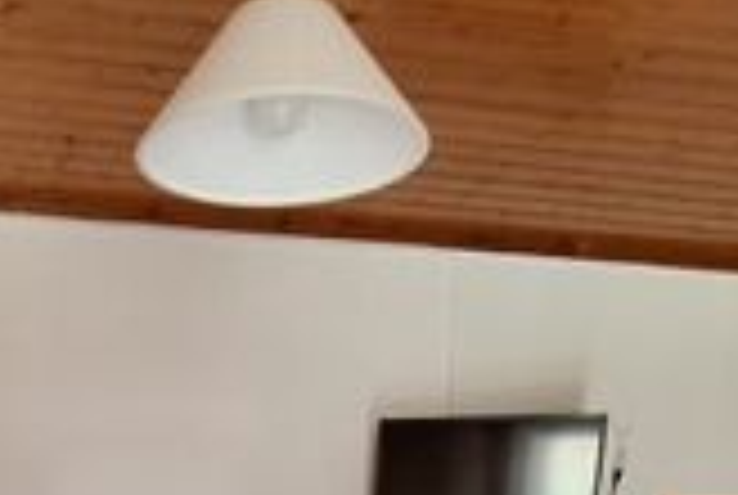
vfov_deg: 16.2
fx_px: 1191
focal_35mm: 58
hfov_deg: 33.7
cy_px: 1071
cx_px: 178
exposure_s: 1/30
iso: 160
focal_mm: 1.74
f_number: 2.2
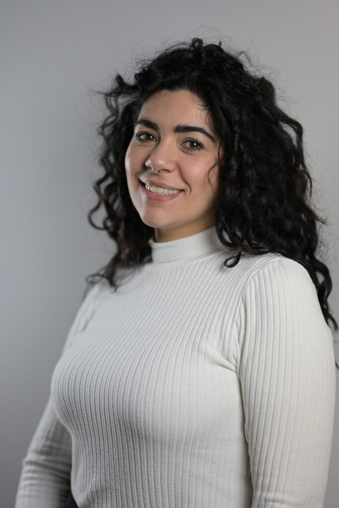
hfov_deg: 16.1
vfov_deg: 23.9
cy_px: 254
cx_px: 170
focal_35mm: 85
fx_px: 1200
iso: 800
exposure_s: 1/320
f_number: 1.8
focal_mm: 85
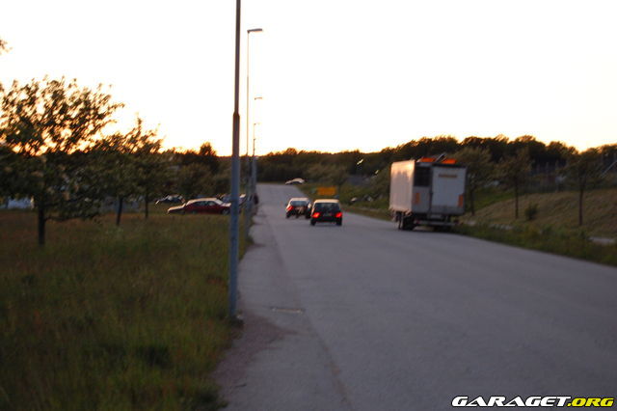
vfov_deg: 16.5
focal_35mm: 82
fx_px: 1413
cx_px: 308
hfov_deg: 24.6
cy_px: 206
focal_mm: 55
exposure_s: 1/30
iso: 800
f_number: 5.6
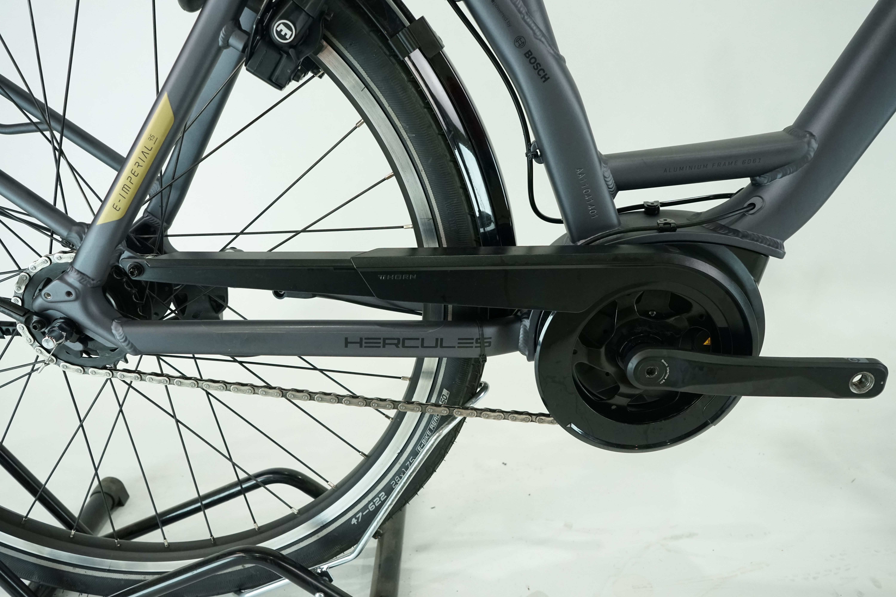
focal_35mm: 29
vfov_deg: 45.0
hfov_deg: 63.7
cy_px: 298
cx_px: 448
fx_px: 722
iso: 2500
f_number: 7.1
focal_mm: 29
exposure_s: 1/200
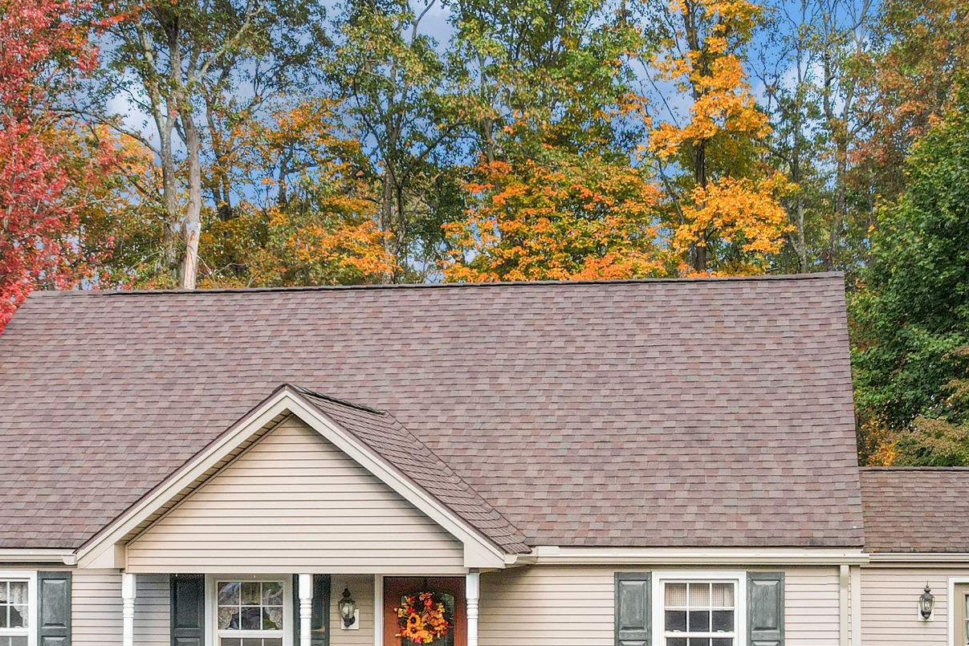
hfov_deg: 35.5
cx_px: 577
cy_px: 525
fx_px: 1507
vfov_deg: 23.8
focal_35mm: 56
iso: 200
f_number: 2.8
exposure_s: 1/500
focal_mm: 8.38
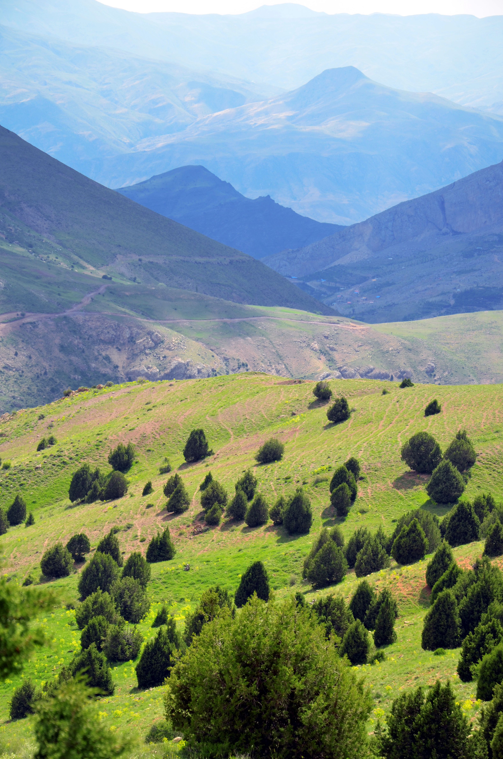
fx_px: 2610
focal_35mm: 124
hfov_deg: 11.0
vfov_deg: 16.6
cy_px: 382
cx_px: 250
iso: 200
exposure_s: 1/320
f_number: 9
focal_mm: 80
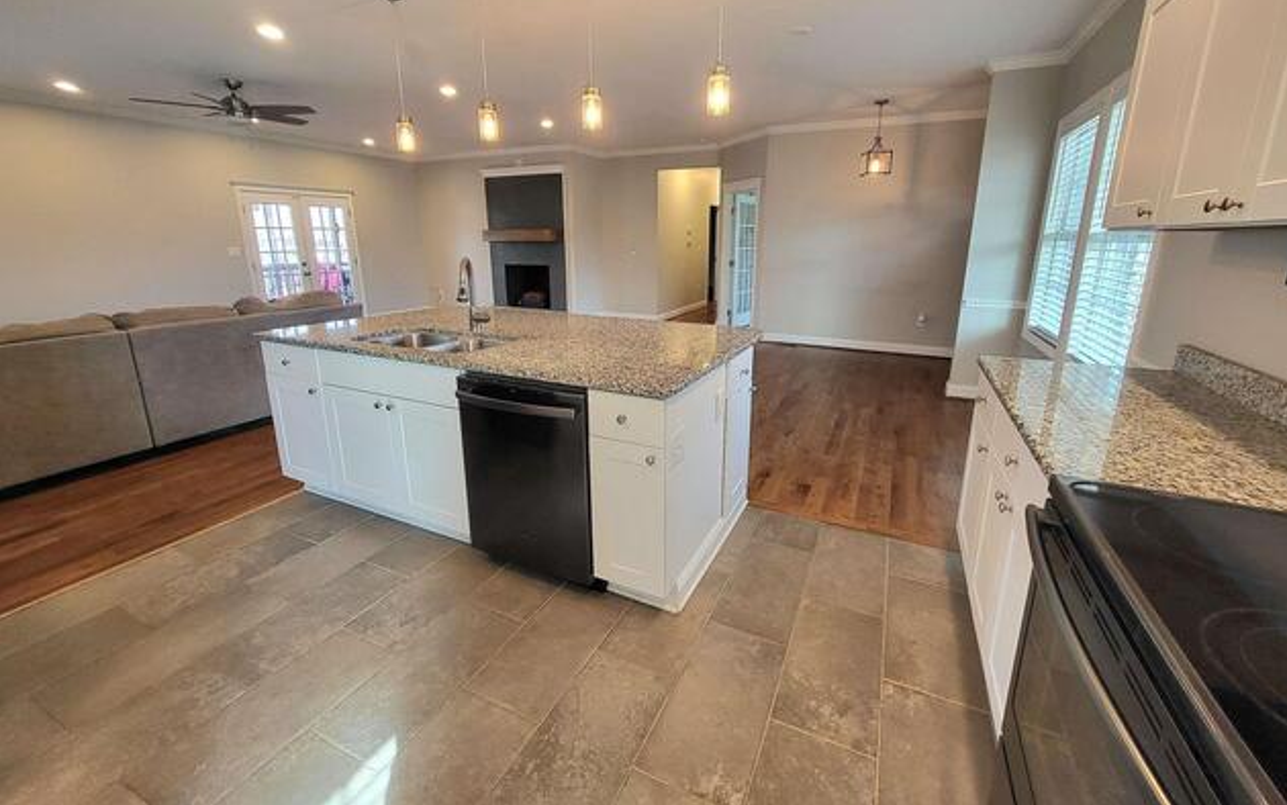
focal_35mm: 14
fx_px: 491
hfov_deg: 105.3
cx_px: 652
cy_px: 349
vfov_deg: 78.3
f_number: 2.2
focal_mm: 1.74
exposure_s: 1/60.2
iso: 160
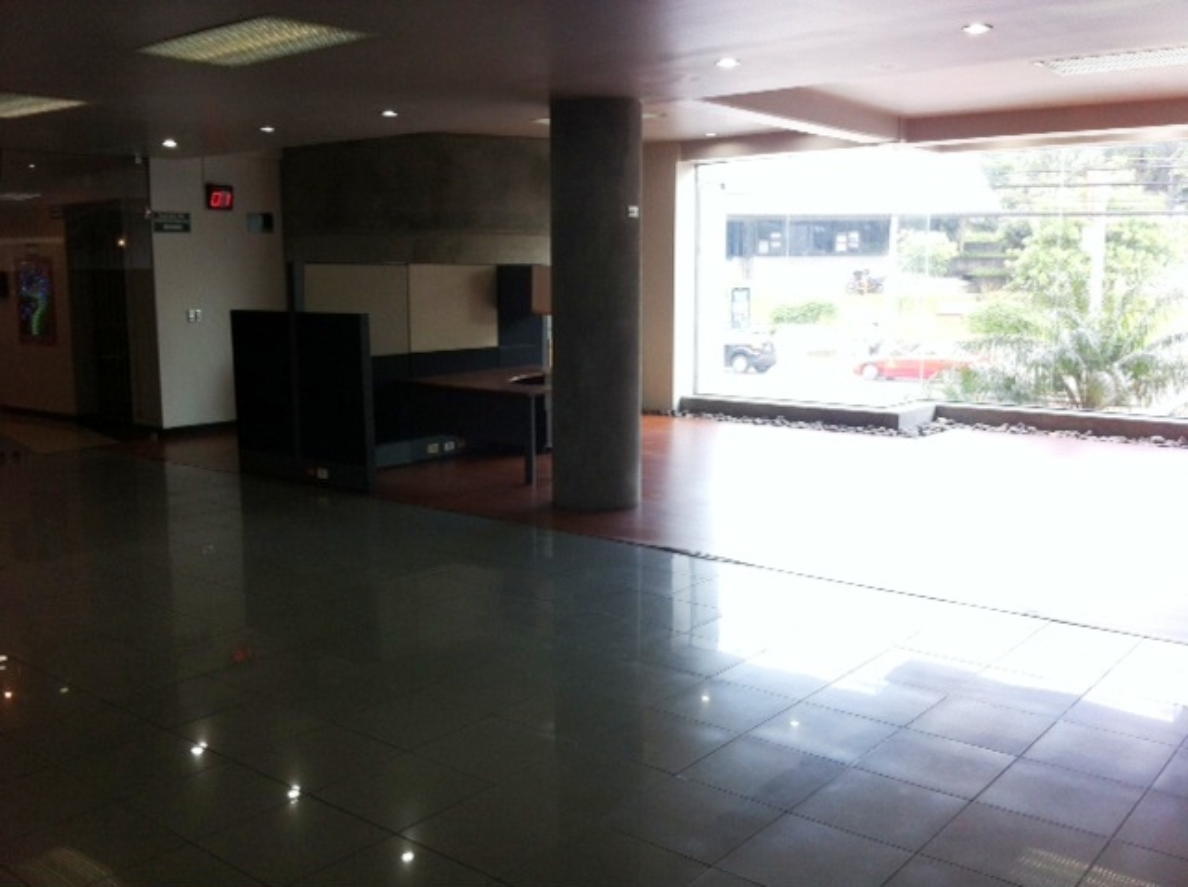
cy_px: 444
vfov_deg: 40.6
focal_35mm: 35
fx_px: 1199
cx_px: 594
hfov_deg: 52.7
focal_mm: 3.85
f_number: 2.8
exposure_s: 1/60
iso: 100
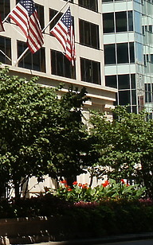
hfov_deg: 8.1
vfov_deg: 13.4
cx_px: -133
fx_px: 1036
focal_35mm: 155
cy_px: 13
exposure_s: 1/180
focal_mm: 10.49
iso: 64
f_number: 8
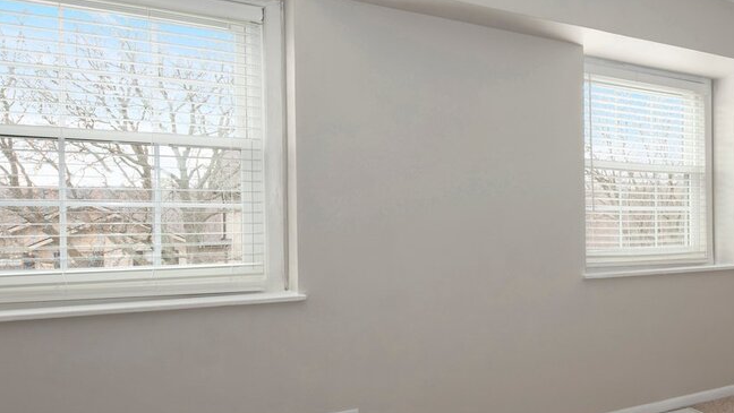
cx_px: 715
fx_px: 662
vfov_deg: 34.7
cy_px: 201
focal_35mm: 34
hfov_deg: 48.9
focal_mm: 13
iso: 400
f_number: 7.1
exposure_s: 1/13
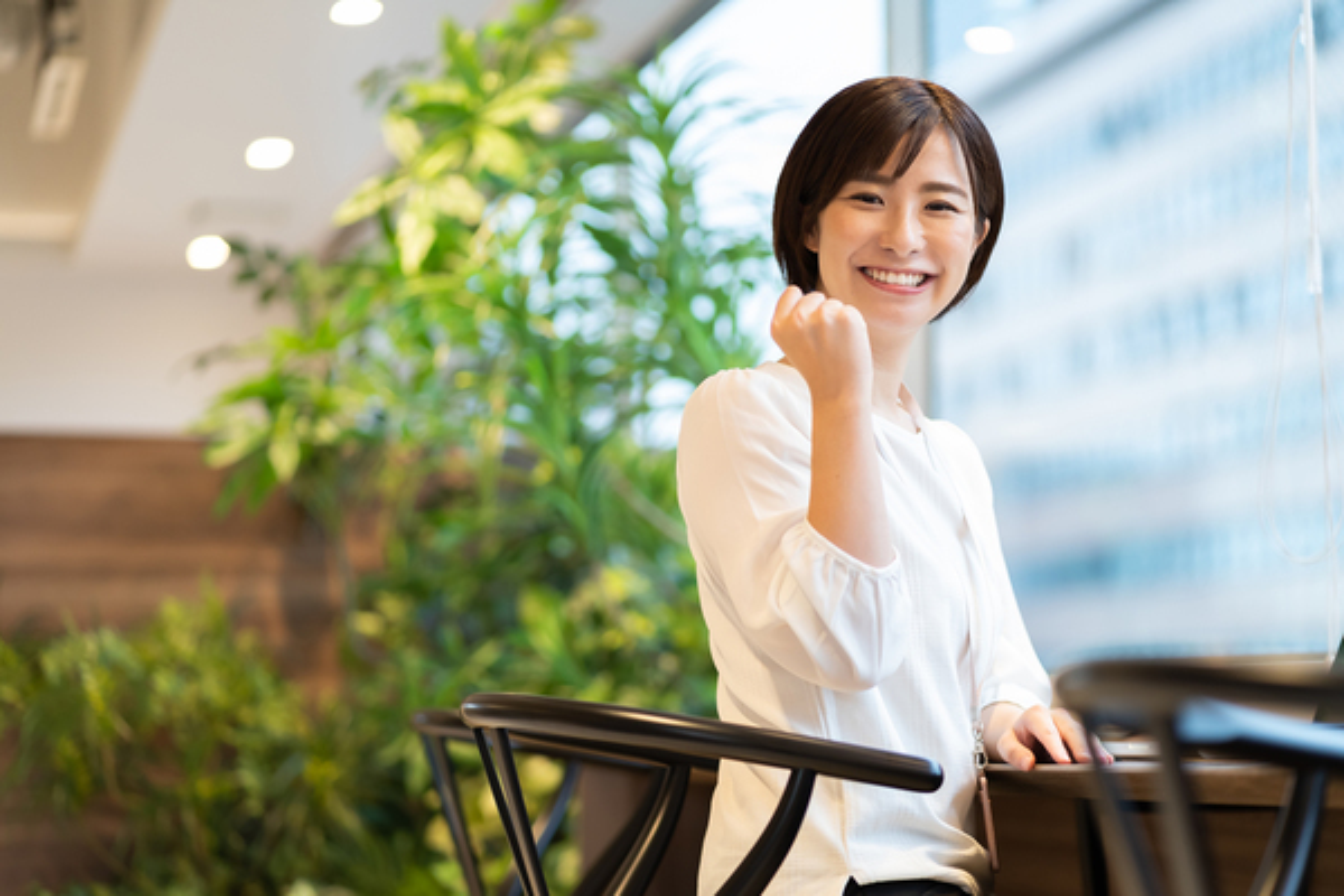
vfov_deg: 16.1
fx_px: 3173
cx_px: 672
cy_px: 448
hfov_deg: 23.9
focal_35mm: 85
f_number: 2
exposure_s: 1/500
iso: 640
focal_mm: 85
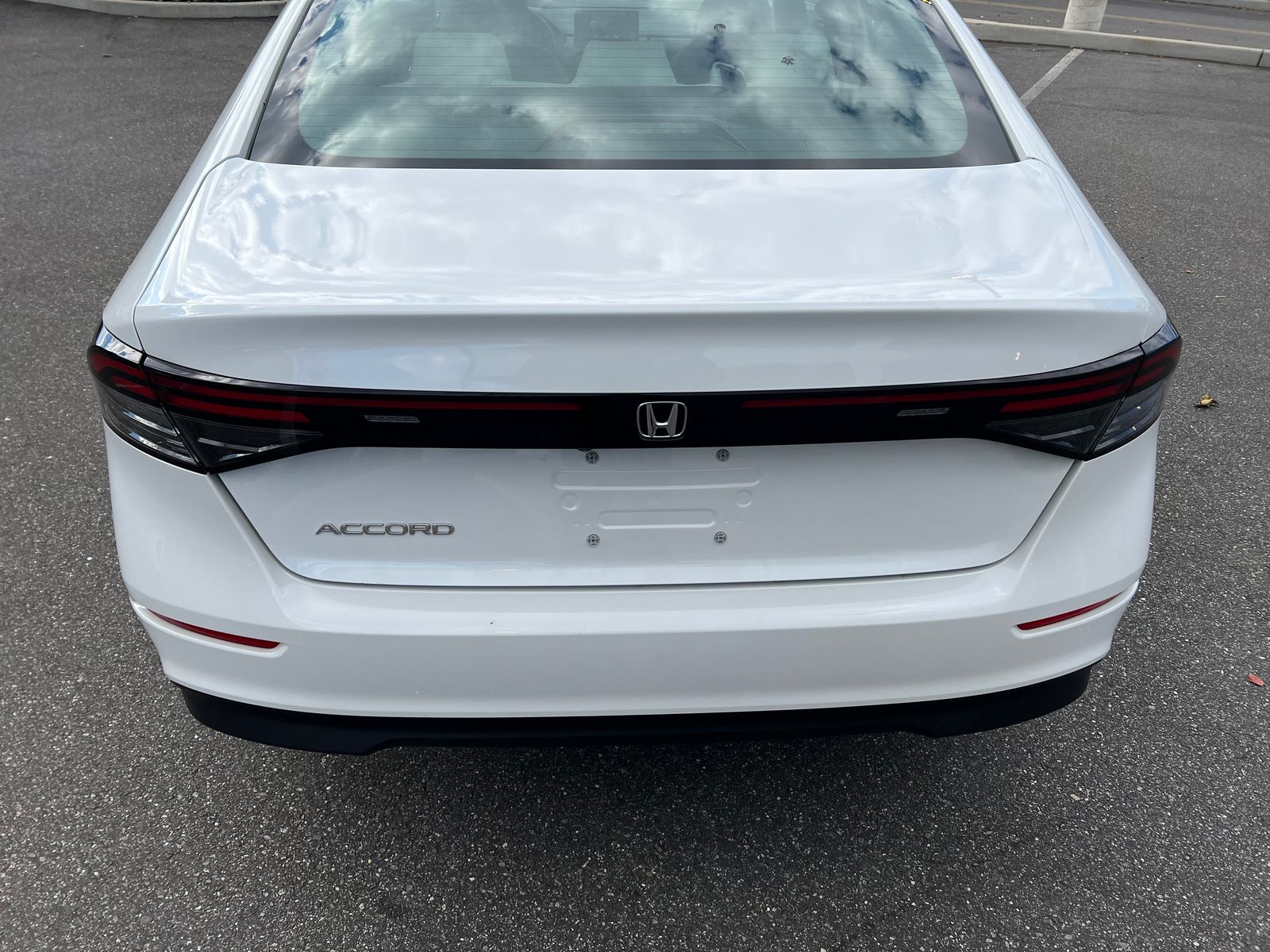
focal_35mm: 26
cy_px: 476
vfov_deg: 53.1
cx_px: 635
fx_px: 954
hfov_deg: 67.3
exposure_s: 1/2208
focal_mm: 5.7
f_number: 1.5
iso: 50
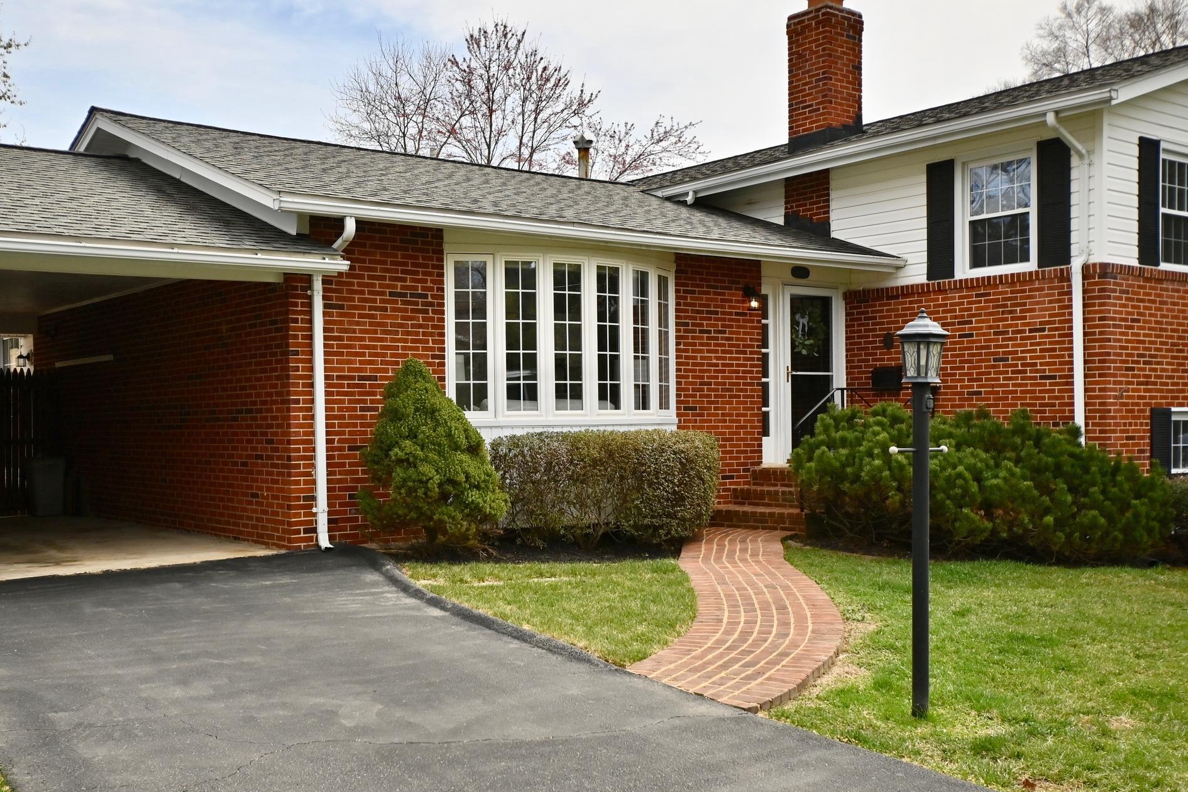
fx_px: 1287
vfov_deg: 34.2
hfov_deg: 49.5
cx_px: 563
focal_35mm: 39
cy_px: 412
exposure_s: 1/1000
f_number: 7.1
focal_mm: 24
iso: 220
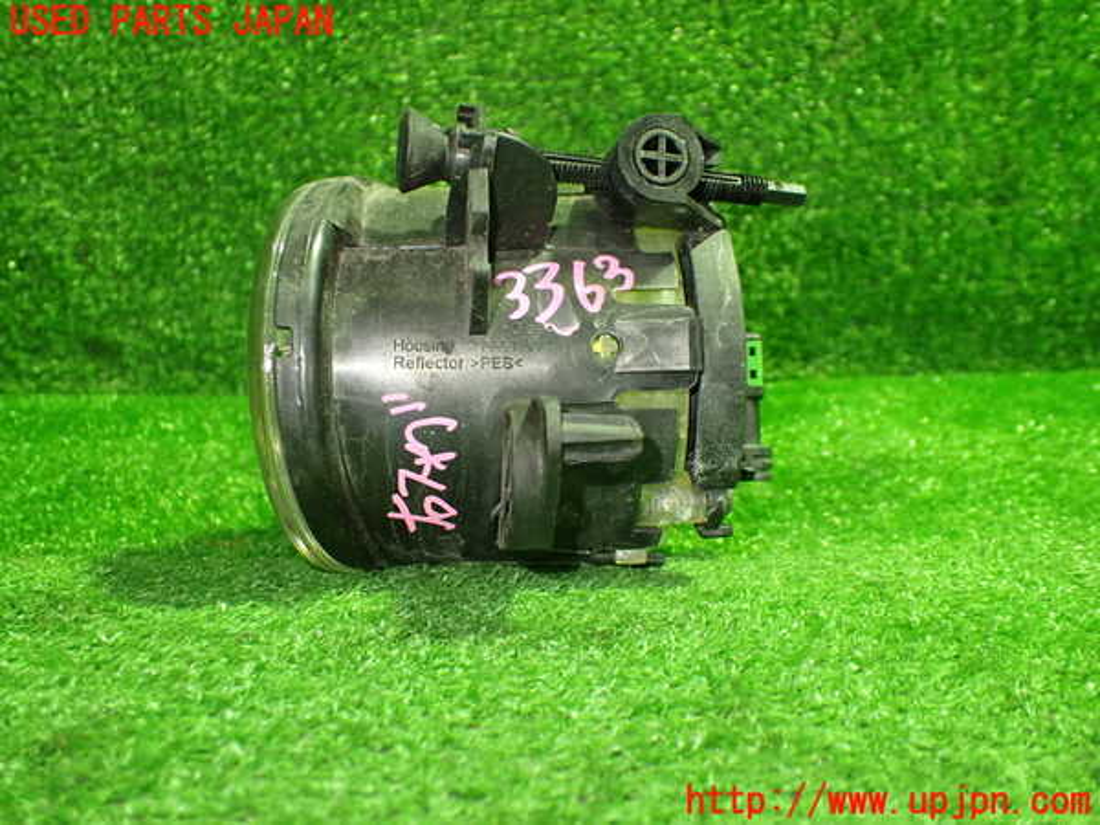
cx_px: 550
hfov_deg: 60.0
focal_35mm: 30
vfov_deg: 46.8
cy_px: 412
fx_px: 953
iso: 800
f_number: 2.3
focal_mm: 5.4
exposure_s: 1/60
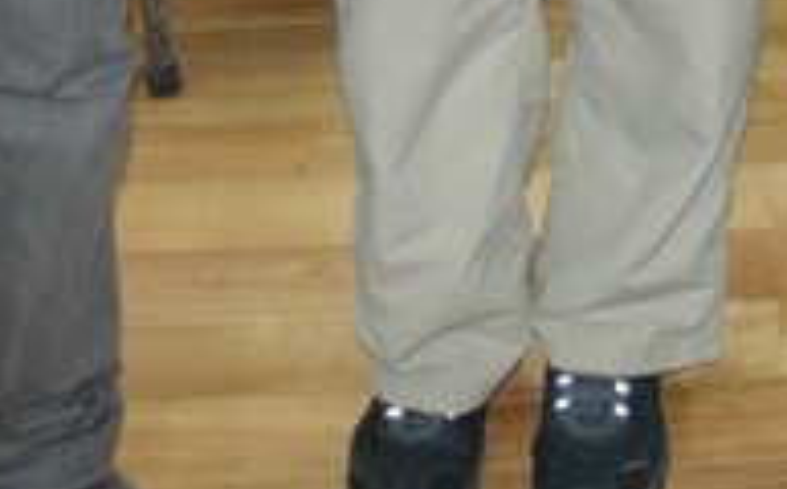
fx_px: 2334
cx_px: 820
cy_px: -809
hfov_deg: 18.5
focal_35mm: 109
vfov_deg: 10.0
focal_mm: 4
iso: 200
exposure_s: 1/30
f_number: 3.1
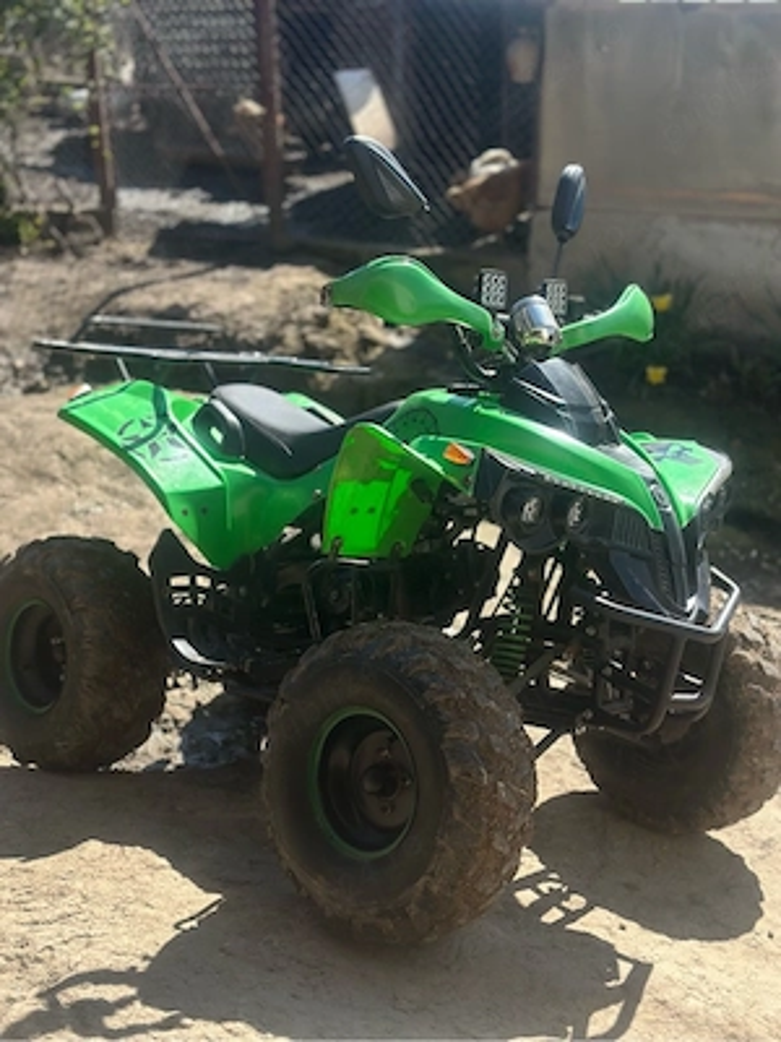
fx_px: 1444
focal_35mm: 48
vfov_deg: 39.7
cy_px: 521
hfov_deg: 30.3
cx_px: 390
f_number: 1.78
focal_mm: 6.86
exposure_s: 1/2890
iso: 80
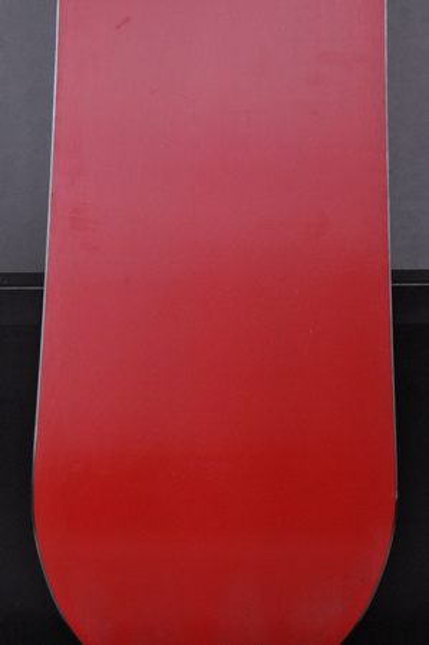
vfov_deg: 19.5
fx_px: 1881
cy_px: 322
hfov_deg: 13.0
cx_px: 214
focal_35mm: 105
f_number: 11
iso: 3200
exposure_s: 1/125
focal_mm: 70
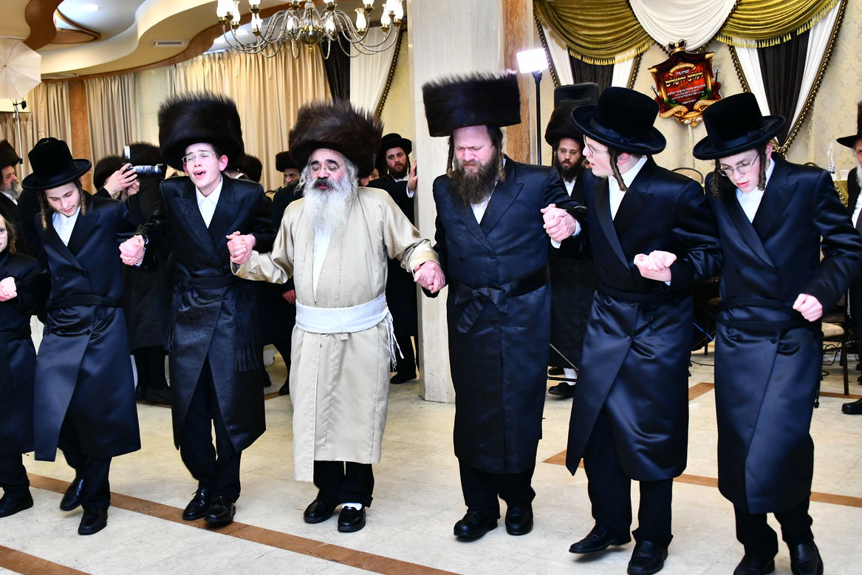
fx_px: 1006
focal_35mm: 42
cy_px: 260
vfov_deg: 31.9
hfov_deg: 46.2
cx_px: 365
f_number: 5
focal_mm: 35
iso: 1600
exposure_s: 1/125
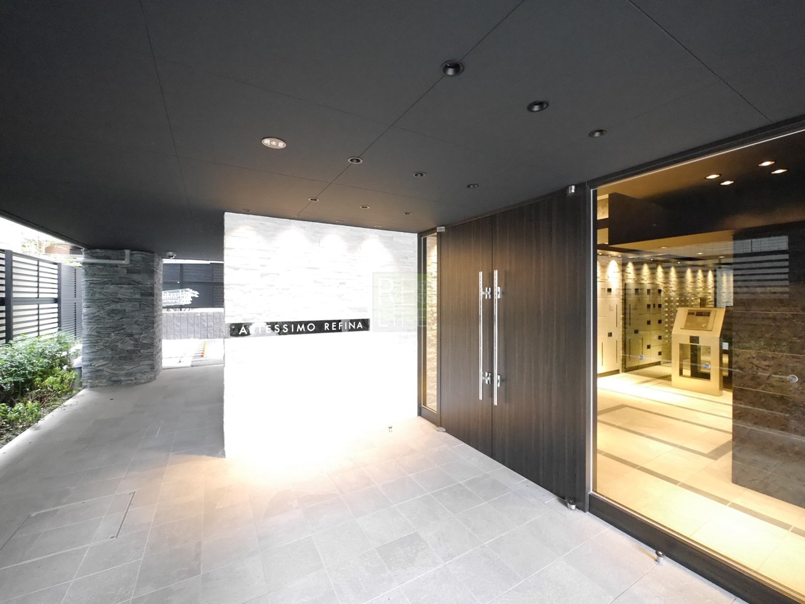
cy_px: 302
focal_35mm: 14
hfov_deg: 102.1
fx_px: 326
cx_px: 402
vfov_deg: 85.7
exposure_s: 1/60
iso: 3200
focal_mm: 7
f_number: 4
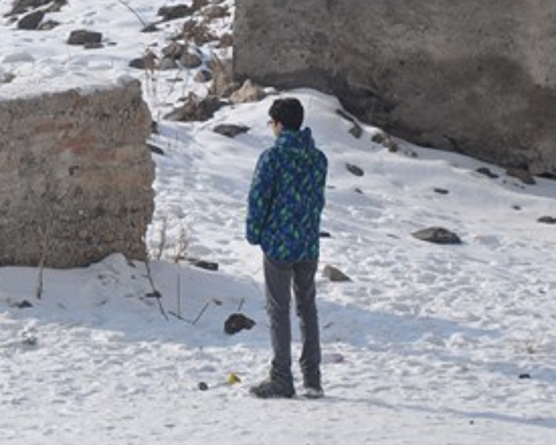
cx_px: -47
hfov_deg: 5.5
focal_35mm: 349
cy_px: 22
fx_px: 5745
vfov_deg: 4.4
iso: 250
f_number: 11
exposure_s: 1/500
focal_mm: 105
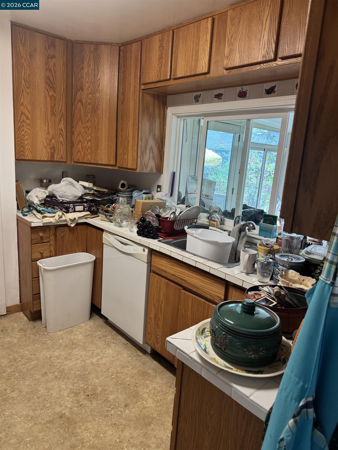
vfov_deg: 71.6
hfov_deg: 56.8
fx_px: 312
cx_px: 169
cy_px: 225
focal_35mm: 24
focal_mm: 6.76
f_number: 1.78
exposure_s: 1/60
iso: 200
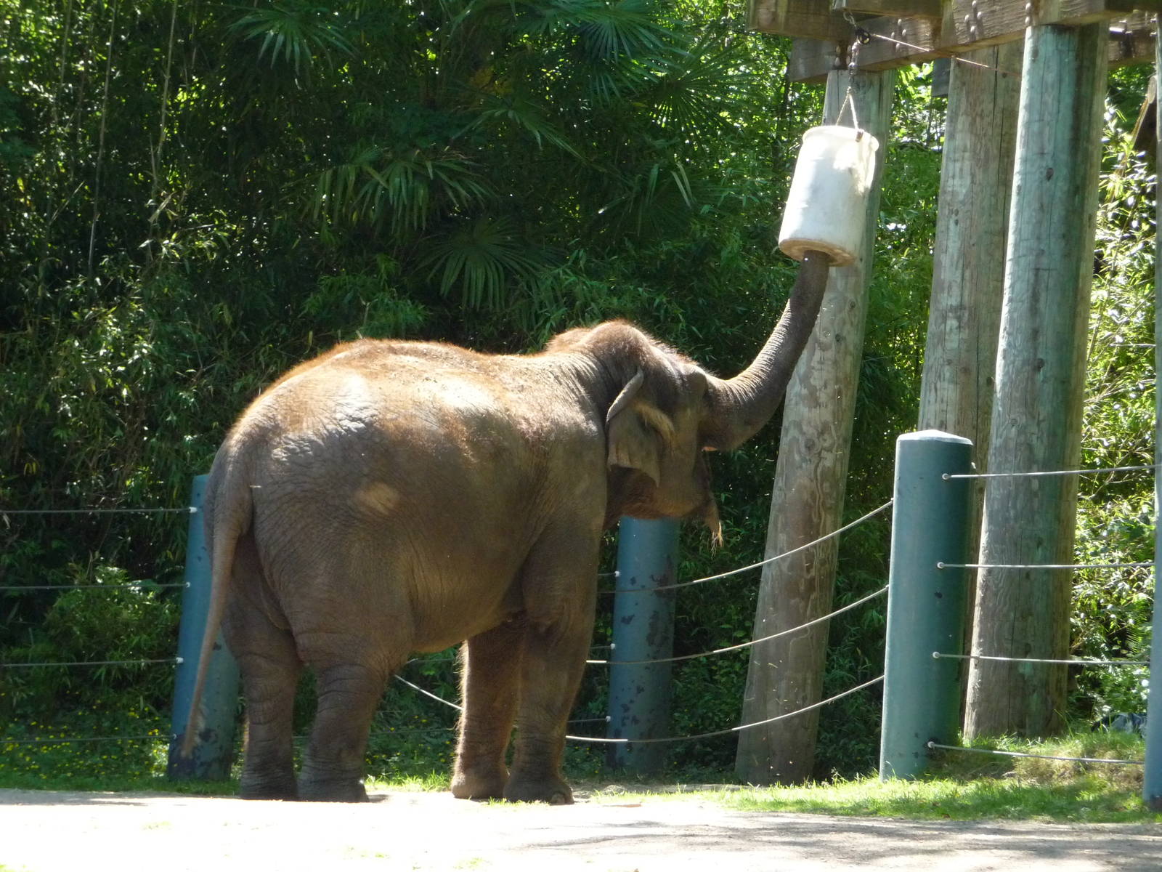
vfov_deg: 10.5
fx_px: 4733
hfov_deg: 14.0
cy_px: 436
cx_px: 581
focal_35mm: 141
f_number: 4.8
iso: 400
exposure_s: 1/250
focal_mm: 24.1
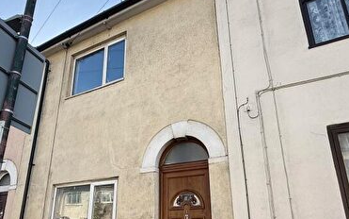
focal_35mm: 28
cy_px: 147
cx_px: 149
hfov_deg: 66.1
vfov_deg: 43.9
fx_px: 266
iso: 50
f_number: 2.2
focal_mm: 2.22
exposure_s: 1/554
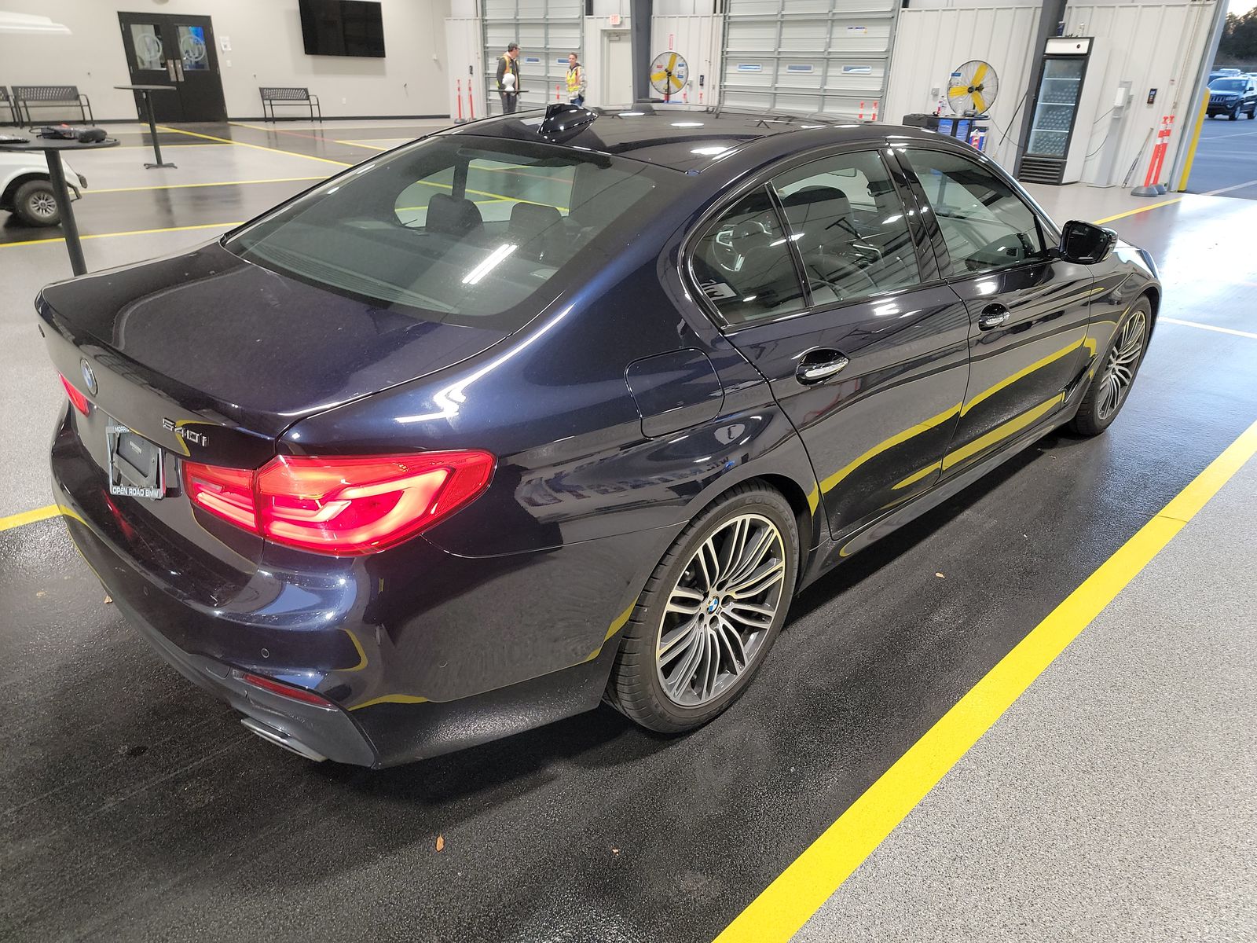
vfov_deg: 56.8
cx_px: 628
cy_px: 472
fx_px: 872
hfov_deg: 71.6
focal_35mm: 24
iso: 285
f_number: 1.8
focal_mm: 6.7
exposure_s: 1/59
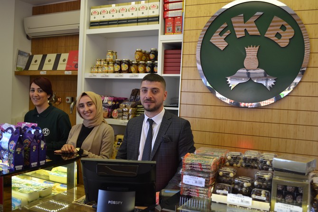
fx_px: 292
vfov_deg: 40.0
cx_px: 159
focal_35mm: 33
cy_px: 106
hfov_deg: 57.2
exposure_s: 1/50
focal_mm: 22
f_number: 4
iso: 400
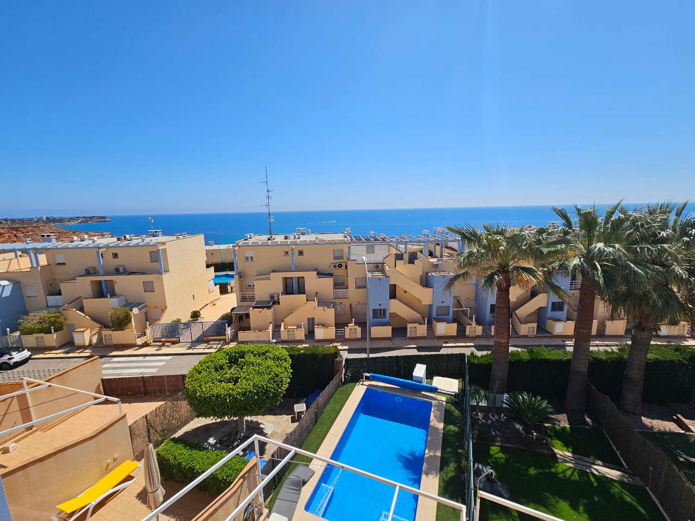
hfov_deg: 106.2
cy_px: 260
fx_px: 261
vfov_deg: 89.9
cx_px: 348
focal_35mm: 13
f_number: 2.2
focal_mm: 2.2
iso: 50
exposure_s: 1/4165
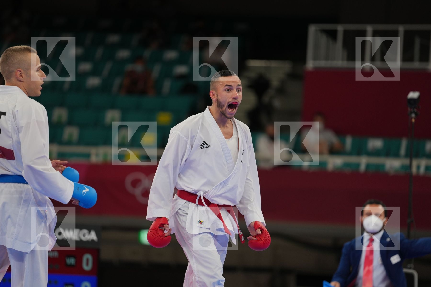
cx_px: 216
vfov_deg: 6.9
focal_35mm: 200
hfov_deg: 10.3
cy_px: 144
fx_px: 2394
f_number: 2.8
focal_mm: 200
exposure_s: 1/1000
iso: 500
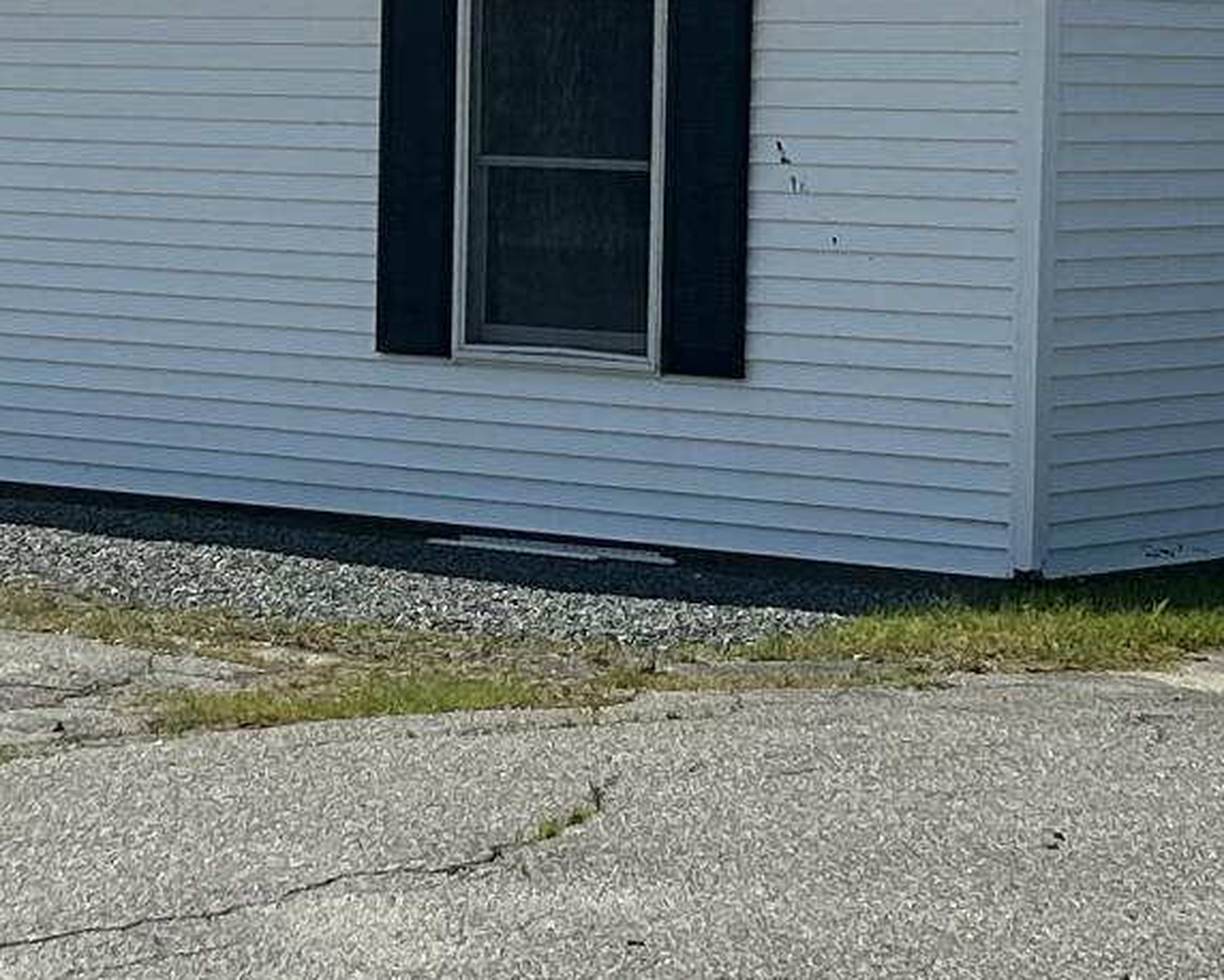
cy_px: 231
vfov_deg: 11.6
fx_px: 4820
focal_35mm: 133
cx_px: 364
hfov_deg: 14.4
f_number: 1.5
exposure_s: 1/6993
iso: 50
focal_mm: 5.7
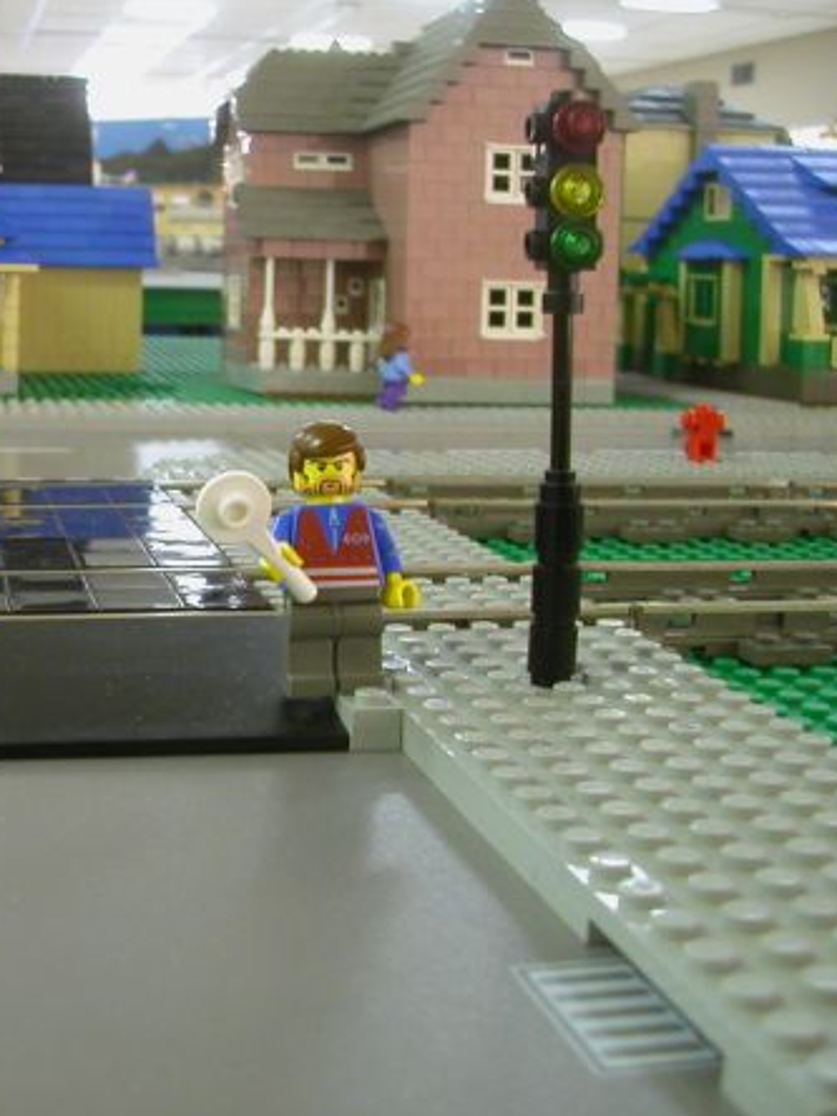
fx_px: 1612
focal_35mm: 50
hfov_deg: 28.2
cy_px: 558
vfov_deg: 38.2
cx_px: 116
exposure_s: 1/4.4
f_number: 2.7
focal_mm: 5.6
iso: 103
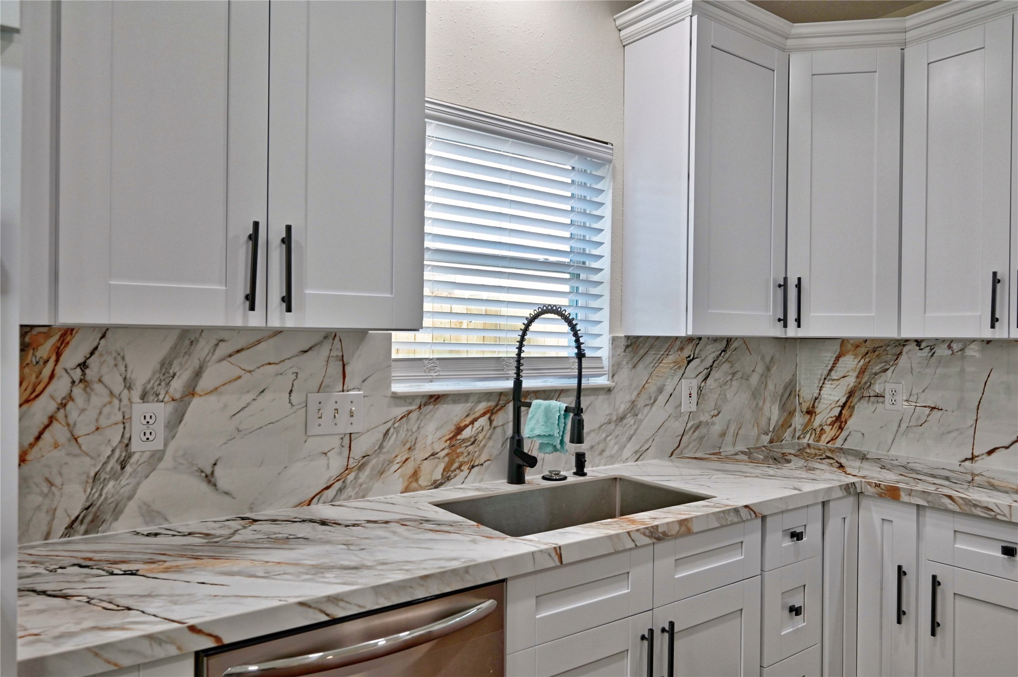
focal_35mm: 24
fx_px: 664
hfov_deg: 74.9
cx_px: 509
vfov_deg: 54.0
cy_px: 338
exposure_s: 1/60
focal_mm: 23.5
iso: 400
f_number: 8
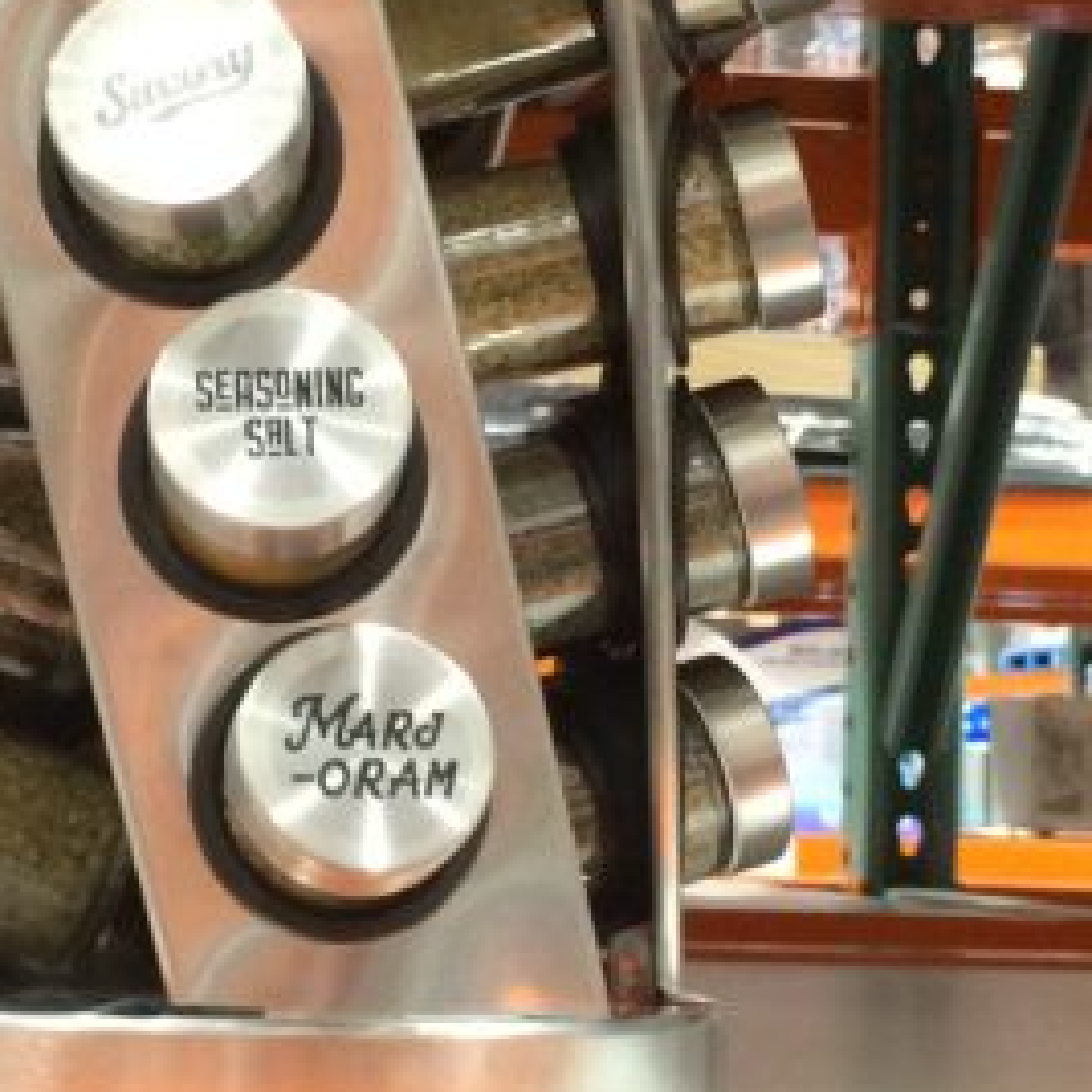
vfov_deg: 17.7
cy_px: 595
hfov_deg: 17.7
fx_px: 3498
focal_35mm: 98
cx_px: 314
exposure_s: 1/33
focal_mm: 4.15
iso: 250
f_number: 2.2
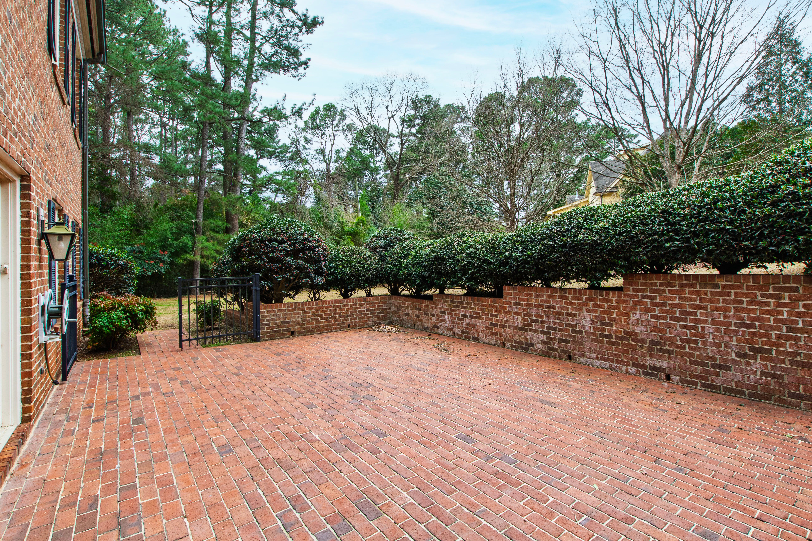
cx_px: 416
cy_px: 282
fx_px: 361
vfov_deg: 73.7
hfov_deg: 96.7
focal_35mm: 16
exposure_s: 1/40
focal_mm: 10
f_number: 8
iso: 200
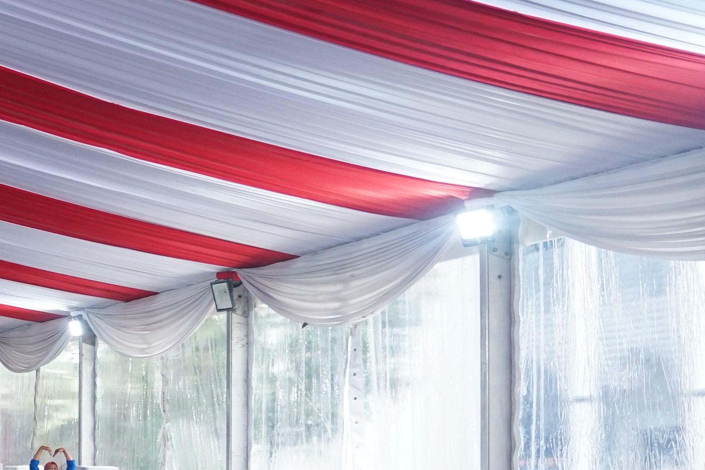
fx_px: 1703
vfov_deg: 15.5
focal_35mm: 87
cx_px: -503
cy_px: 440
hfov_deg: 18.9
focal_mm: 24
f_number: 2.8
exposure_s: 1/160
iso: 1250
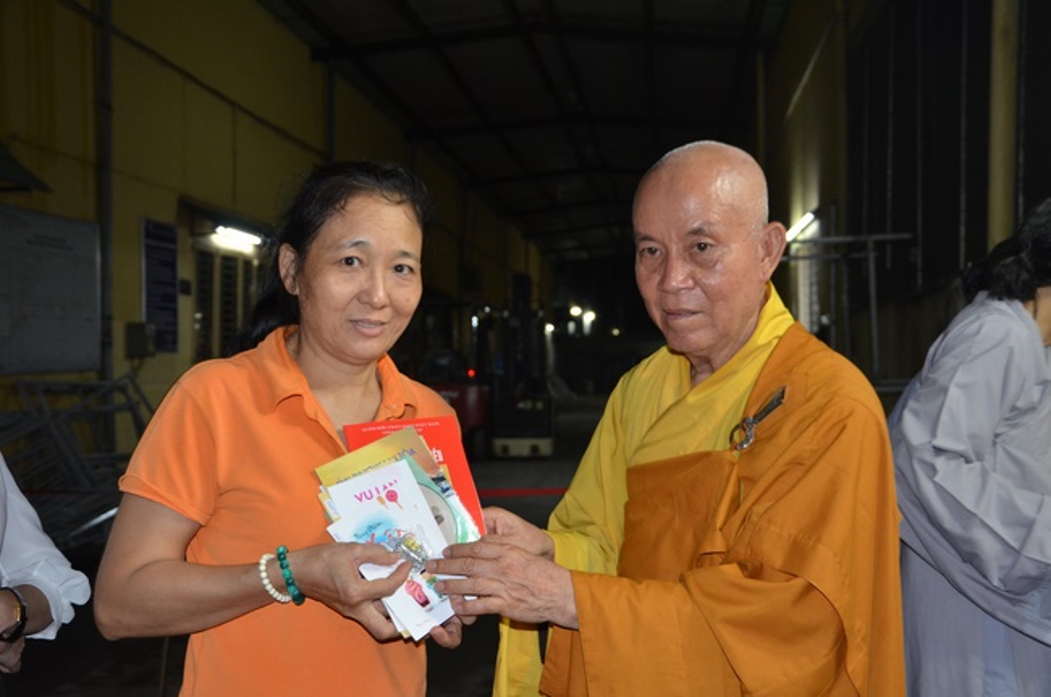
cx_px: 526
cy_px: 348
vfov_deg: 31.8
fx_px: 1224
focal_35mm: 42
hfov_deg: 46.5
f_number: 5
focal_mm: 28
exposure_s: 1/60
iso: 1000
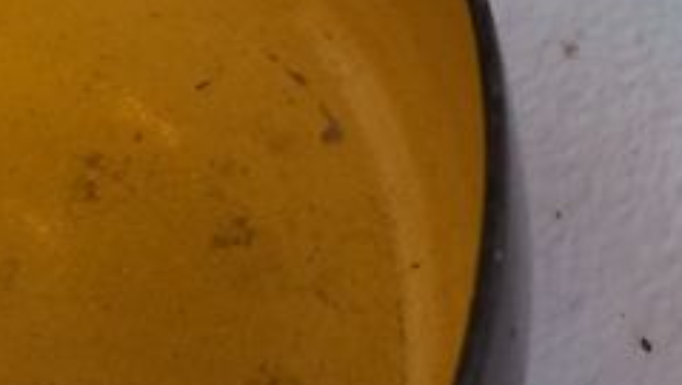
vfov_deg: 9.3
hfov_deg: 16.7
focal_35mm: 123
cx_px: 813
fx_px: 2227
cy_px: -389
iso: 40
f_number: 2.2
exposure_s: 1/40
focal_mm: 4.12
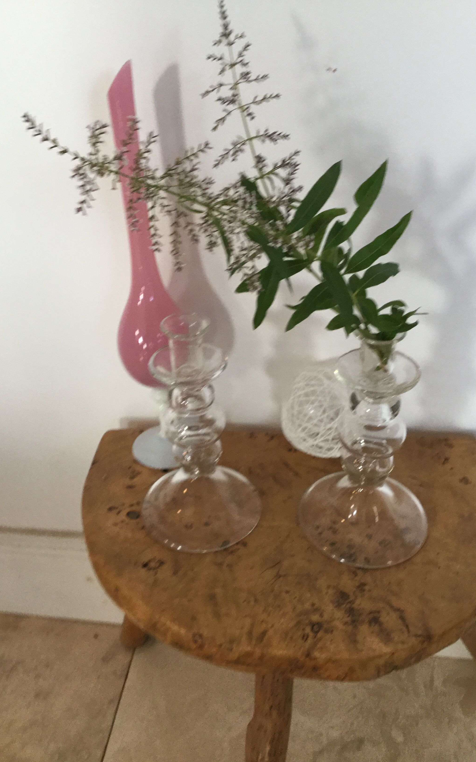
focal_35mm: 33
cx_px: 214
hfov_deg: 38.3
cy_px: 381
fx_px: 685
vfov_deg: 58.1
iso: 32
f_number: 2.4
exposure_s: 1/33
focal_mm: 3.3
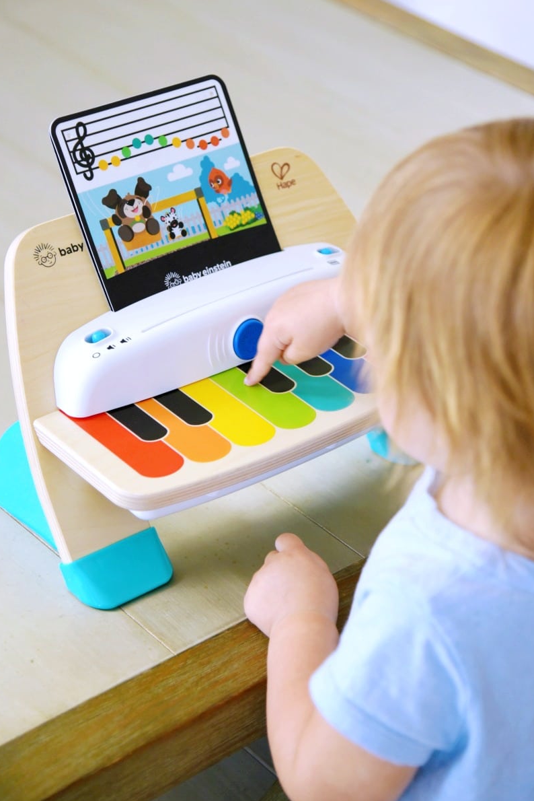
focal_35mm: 85
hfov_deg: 16.1
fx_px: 1890
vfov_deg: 23.9
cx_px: 284
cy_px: 422
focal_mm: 75
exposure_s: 1/60
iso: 900
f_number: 4
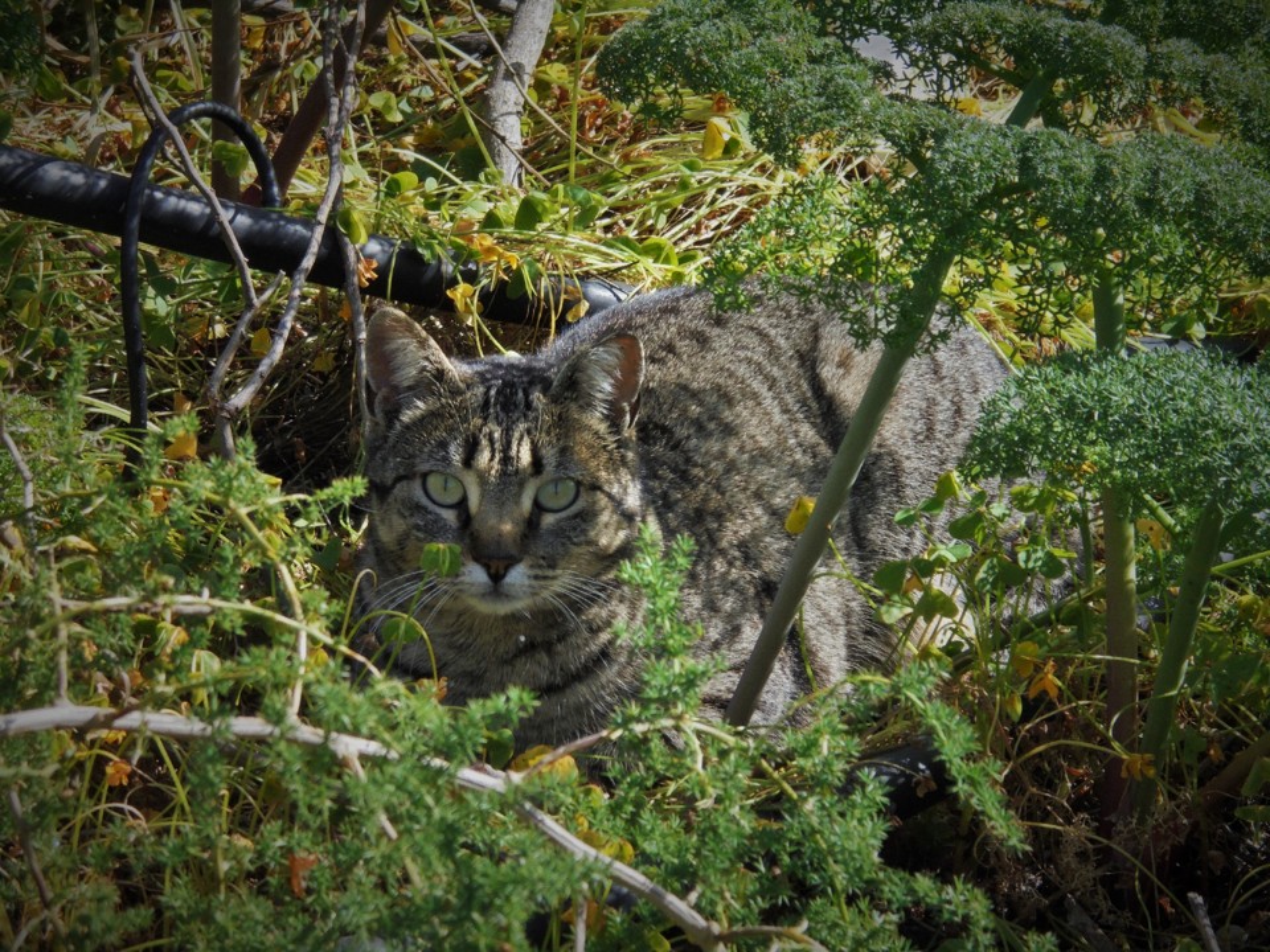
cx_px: 635
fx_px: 5723
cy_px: 476
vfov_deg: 9.5
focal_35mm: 156
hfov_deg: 12.7
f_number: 6.5
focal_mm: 27.6
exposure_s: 1/160
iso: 100
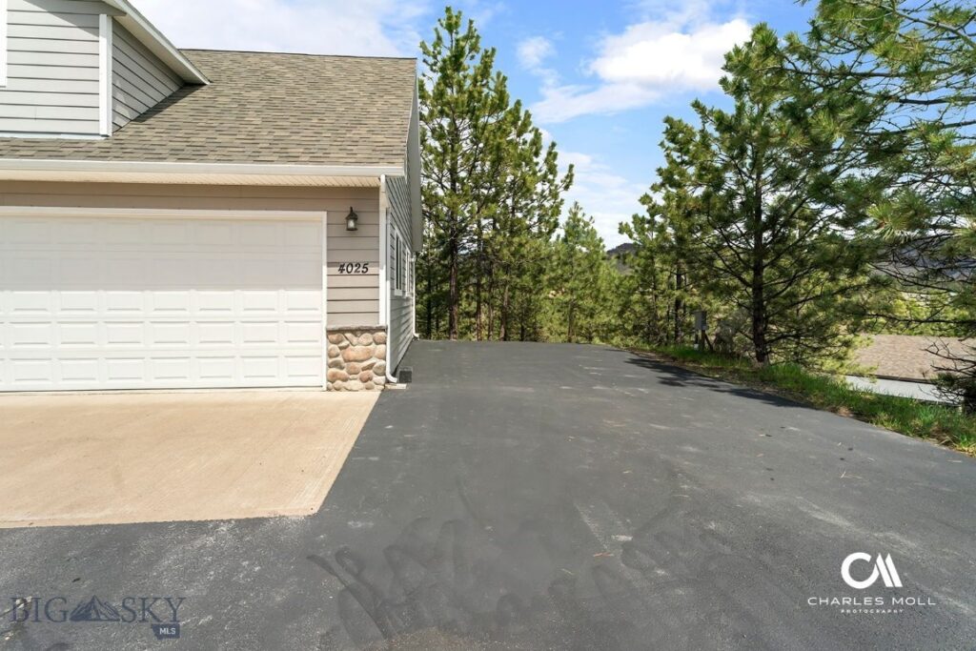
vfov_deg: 73.8
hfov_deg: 96.7
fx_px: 434
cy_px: 326
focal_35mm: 16
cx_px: 488
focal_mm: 16
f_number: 8
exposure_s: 1/1250
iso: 400
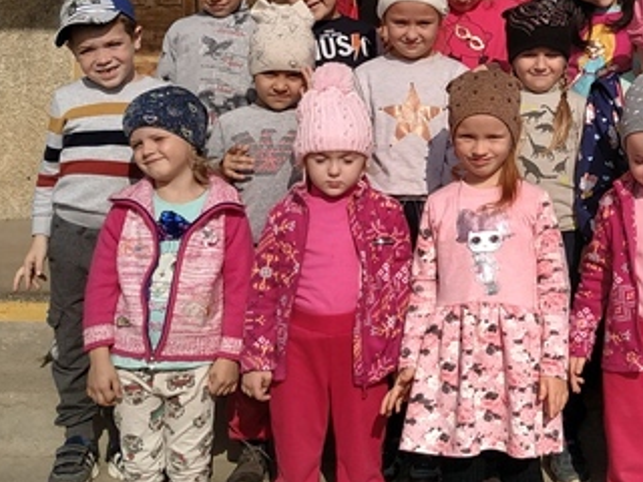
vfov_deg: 24.1
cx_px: 557
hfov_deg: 31.0
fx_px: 1115
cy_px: 104
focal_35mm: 60
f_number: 1.9
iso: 100
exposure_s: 1/3779
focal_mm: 3.94
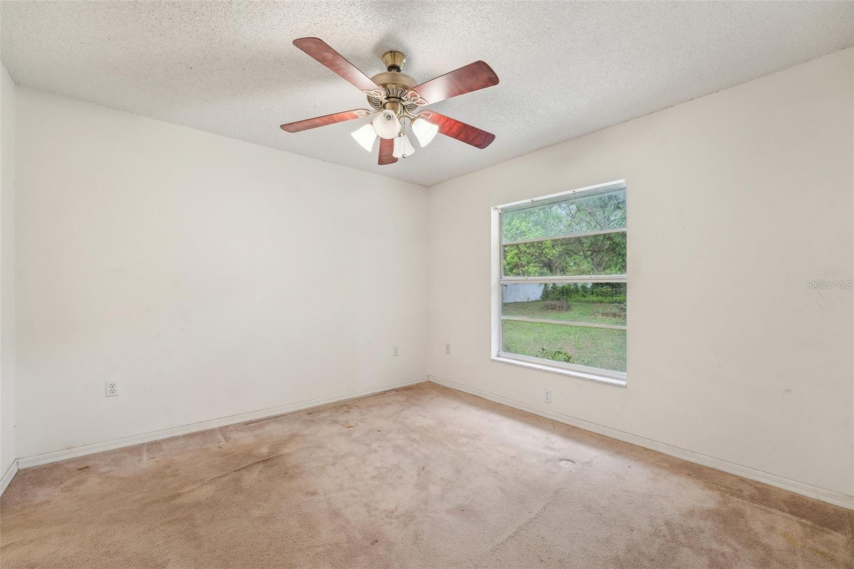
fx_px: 332
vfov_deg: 81.2
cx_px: 427
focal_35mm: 14
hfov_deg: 104.3
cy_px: 284
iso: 400
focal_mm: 14
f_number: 8
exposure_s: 1/10
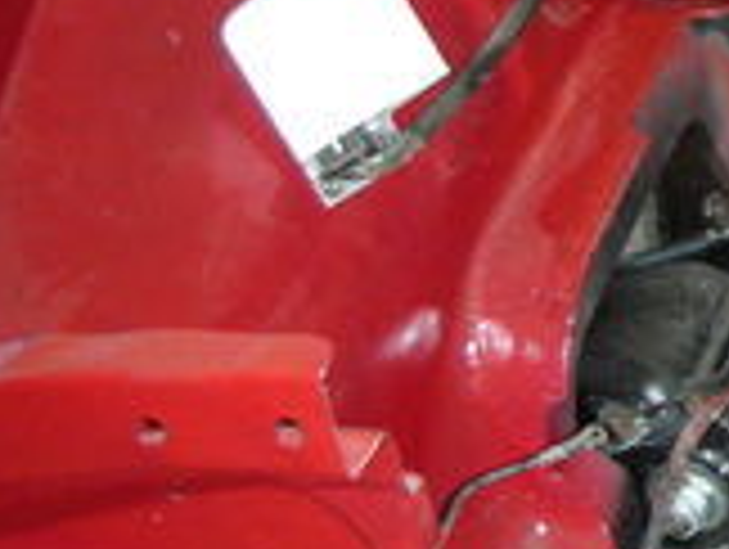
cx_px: 1354
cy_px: -36
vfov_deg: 10.7
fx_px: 2911
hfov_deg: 12.8
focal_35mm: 138
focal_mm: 5.8
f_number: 2.8
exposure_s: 1/60
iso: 134
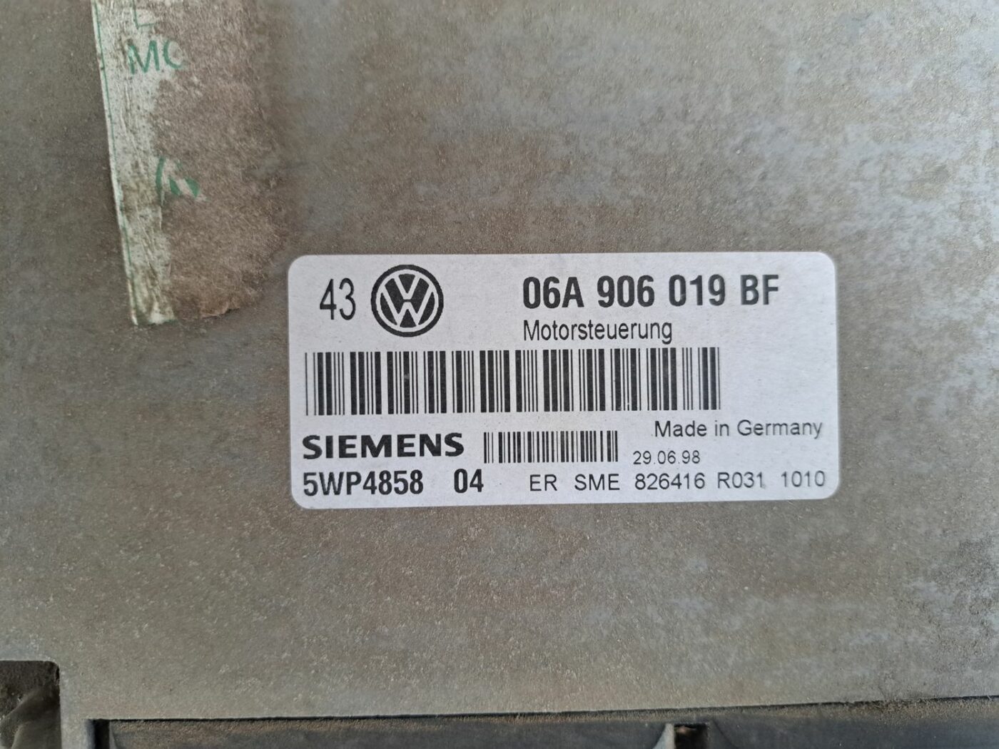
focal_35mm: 24
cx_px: 500
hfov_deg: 71.6
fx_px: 693
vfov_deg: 56.8
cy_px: 374
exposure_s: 1/50
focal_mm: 5.23
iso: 320
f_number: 1.8
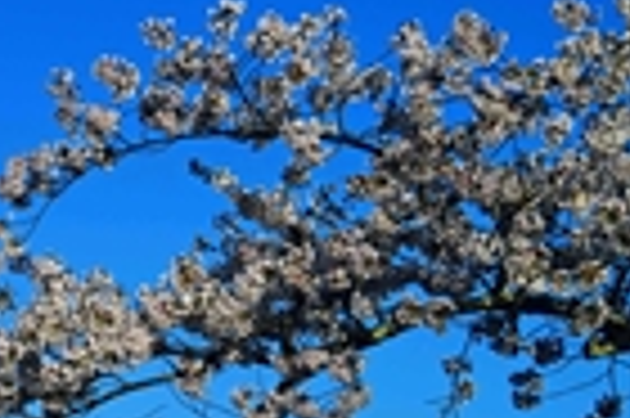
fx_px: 2098
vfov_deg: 11.2
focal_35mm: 120
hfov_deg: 15.9
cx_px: -266
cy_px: 515
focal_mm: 42
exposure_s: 1/500
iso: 100
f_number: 8
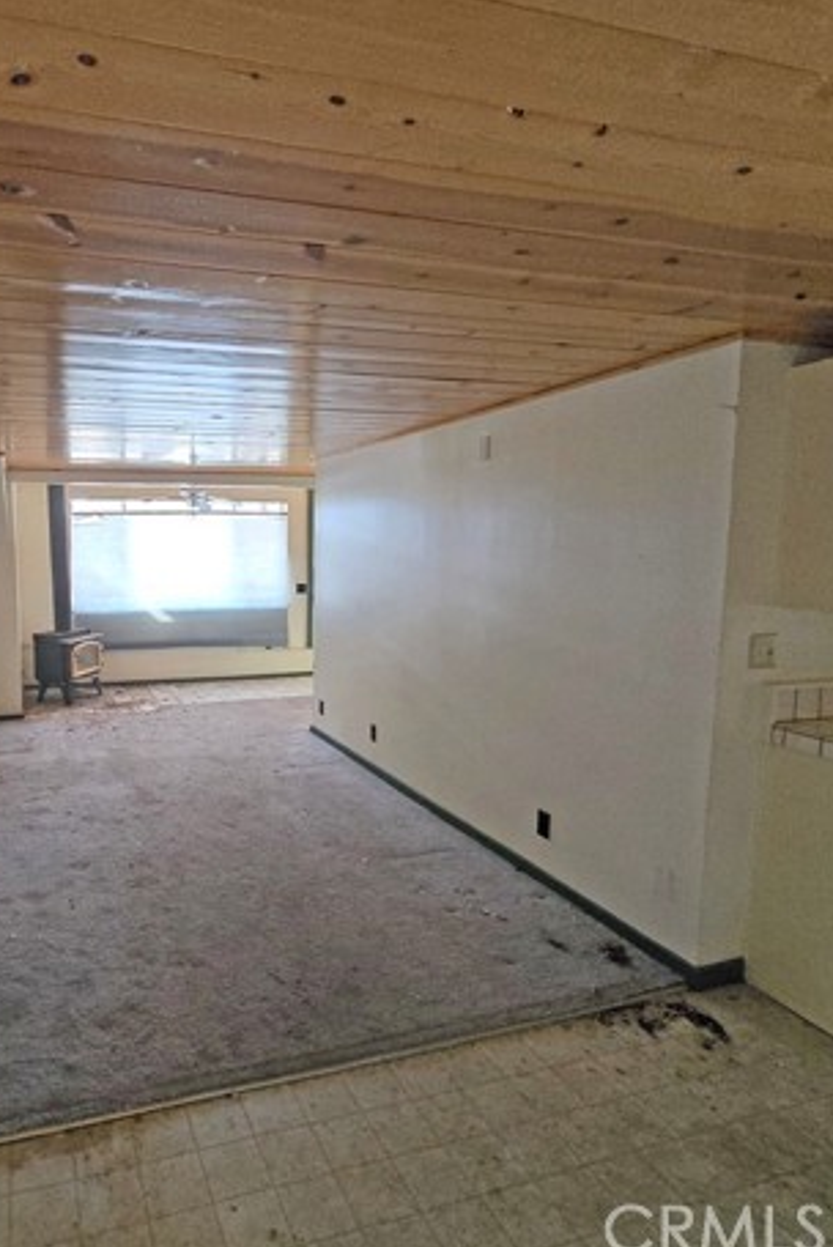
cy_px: 611
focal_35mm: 19
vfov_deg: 86.9
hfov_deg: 61.5
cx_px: 222
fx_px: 658
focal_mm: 2.2
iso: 1600
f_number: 2.2
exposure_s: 1/40
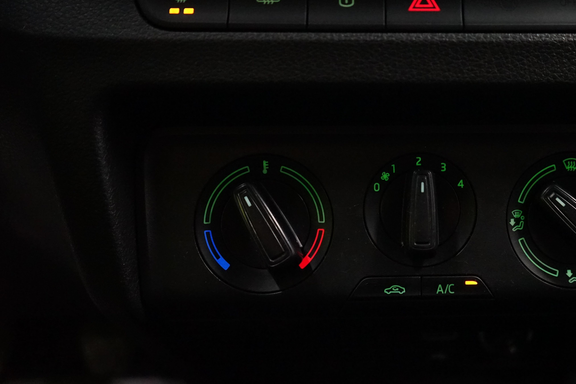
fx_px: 688
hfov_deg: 44.5
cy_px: 144
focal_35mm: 43
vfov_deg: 31.1
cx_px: 402
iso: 5000
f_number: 4
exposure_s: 1/50
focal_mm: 29
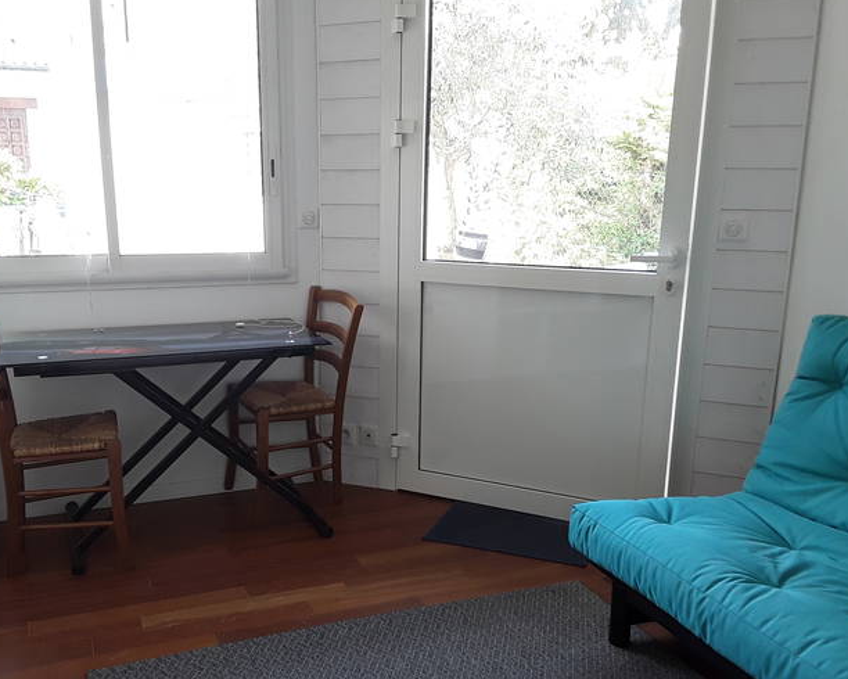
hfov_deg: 52.7
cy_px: 403
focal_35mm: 34
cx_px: 373
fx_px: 854
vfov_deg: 43.2
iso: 50
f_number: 1.9
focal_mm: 2.91
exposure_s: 1/33
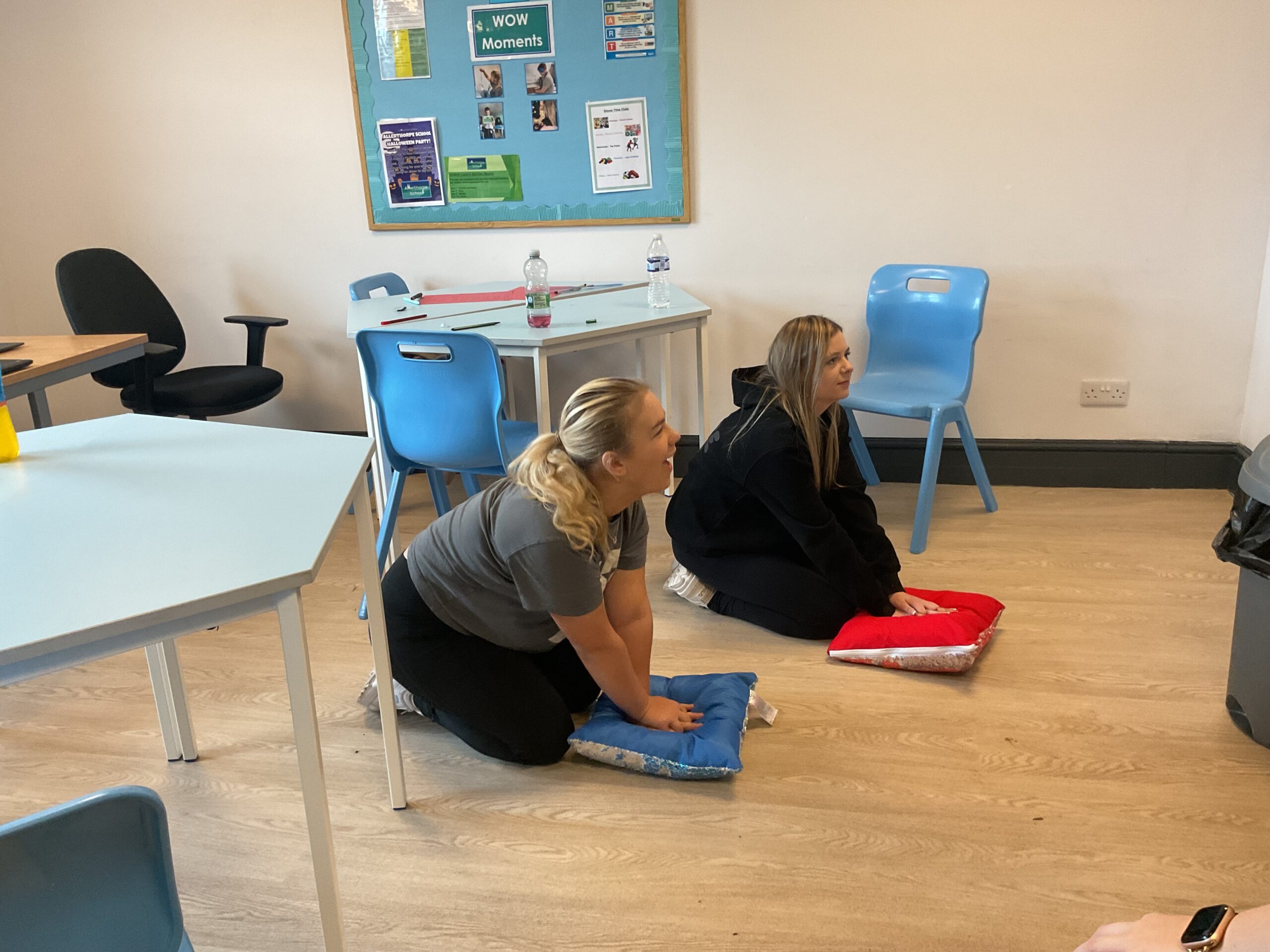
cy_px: 476
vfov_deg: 48.2
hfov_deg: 61.7
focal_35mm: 29
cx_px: 635
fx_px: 1064
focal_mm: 3
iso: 125
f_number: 1.8
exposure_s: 1/60
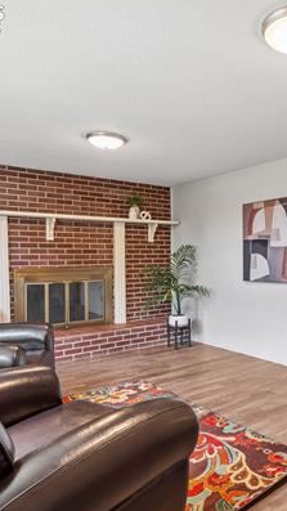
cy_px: 265
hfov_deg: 39.9
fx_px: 366
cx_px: 255
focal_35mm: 27
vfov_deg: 69.9
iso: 125
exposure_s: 1/6
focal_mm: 16
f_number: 6.7
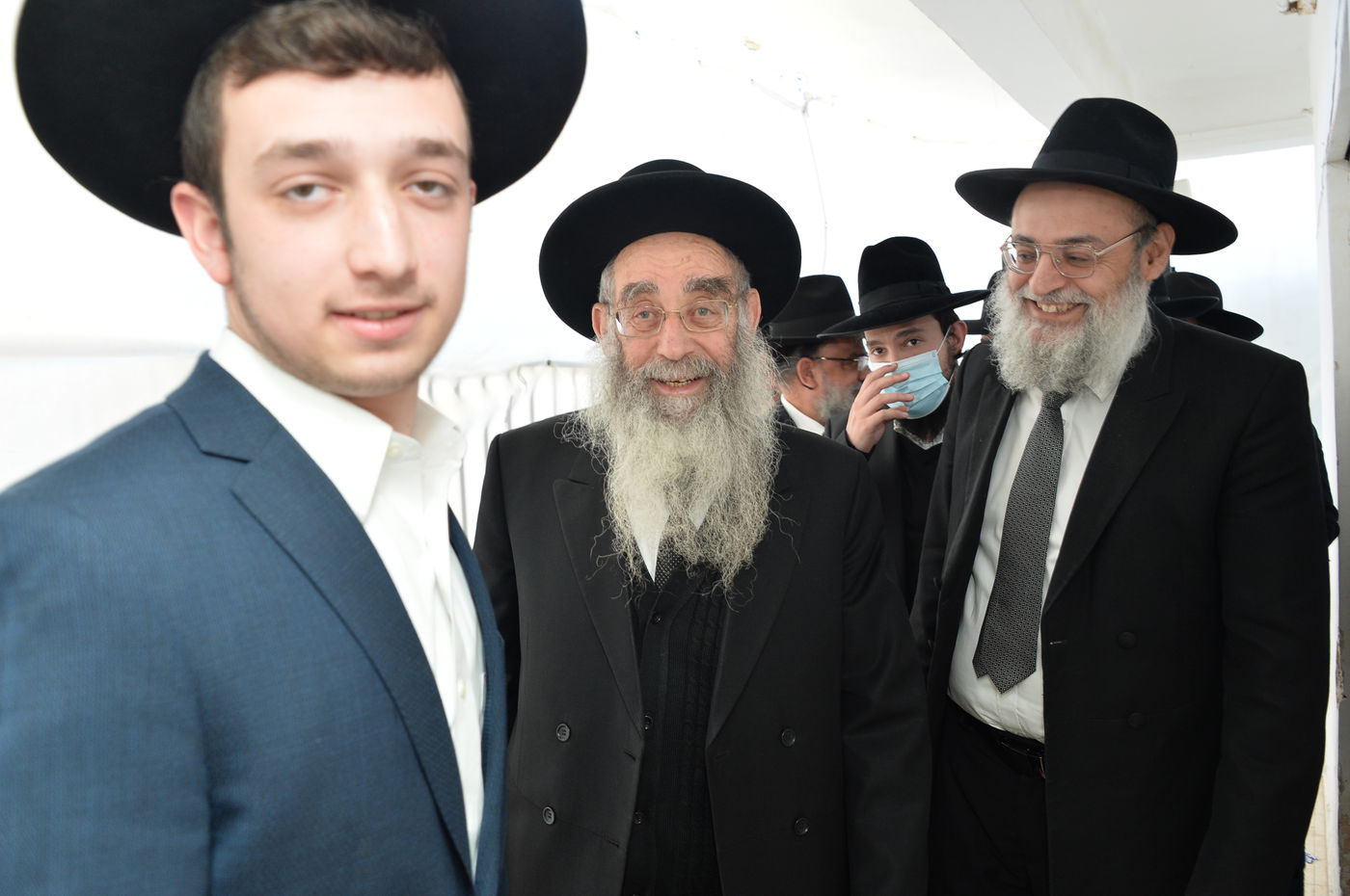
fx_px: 1049
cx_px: 675
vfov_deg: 46.3
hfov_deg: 65.5
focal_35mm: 28
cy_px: 448
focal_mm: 28
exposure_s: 1/125
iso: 1000
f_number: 5.6
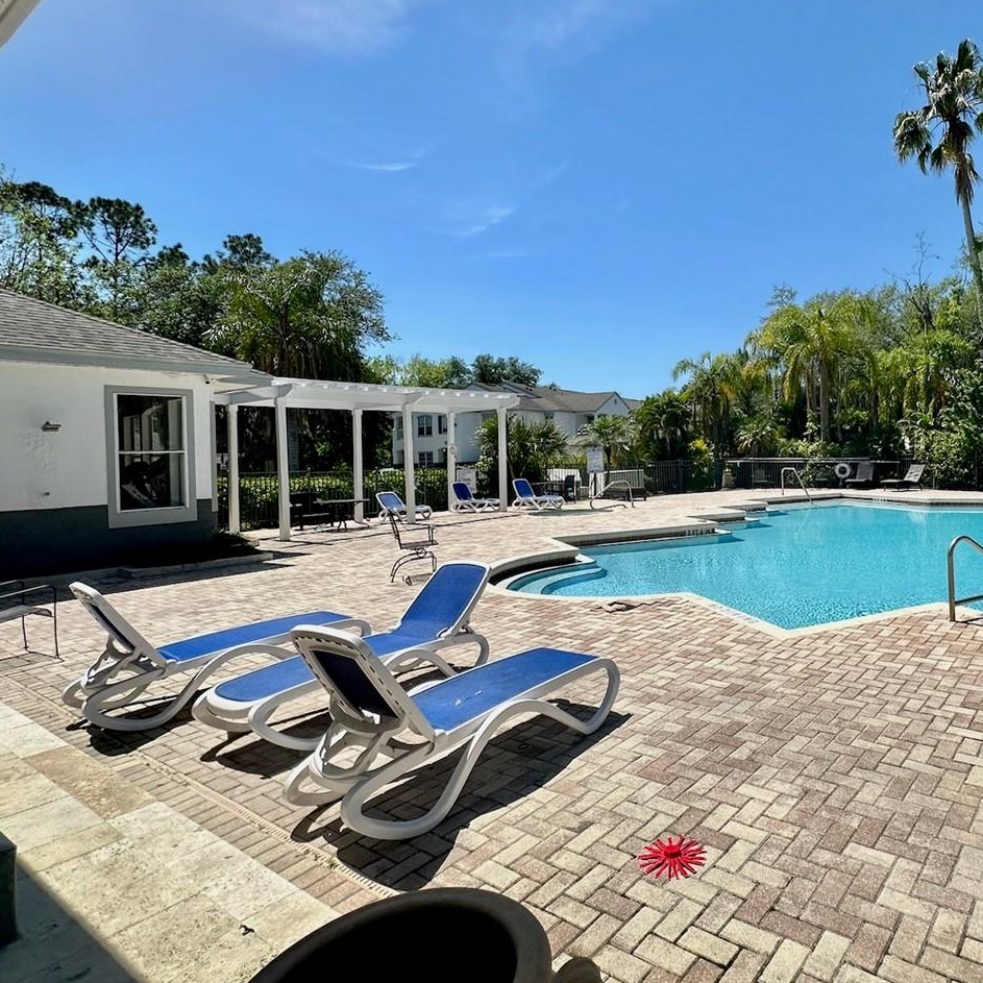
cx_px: 711
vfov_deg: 72.0
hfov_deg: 68.5
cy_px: 453
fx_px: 675
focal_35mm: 21
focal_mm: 2.22
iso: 40
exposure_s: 1/2959
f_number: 2.2
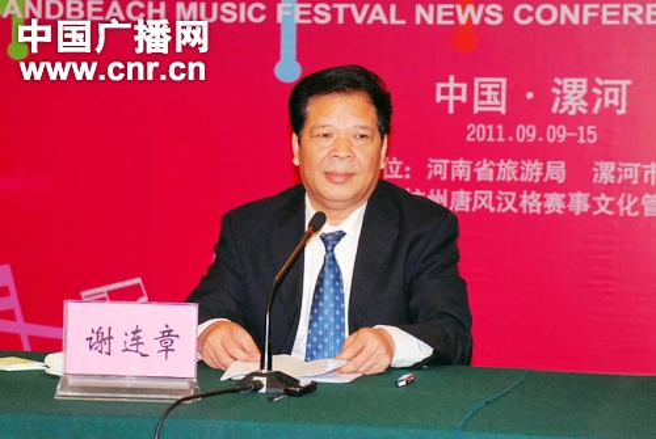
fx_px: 1807
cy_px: 220
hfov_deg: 20.6
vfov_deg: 13.9
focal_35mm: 99
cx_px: 328
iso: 800
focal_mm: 66
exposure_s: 1/60
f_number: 5.3
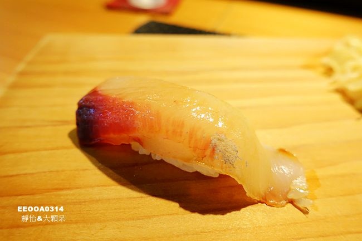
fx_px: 241
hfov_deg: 73.8
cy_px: 120
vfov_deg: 53.1
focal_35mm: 24
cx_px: 181
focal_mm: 8.8
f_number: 2.8
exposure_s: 1/20
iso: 800
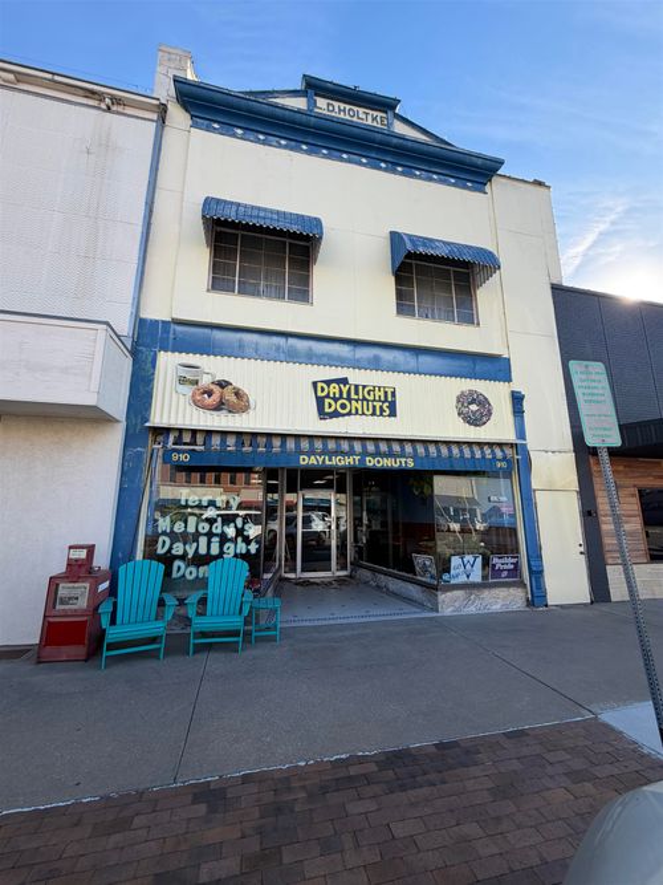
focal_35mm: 14
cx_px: 332
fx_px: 358
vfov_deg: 102.1
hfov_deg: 85.7
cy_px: 442
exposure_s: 1/502
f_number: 2.2
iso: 40
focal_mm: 2.22
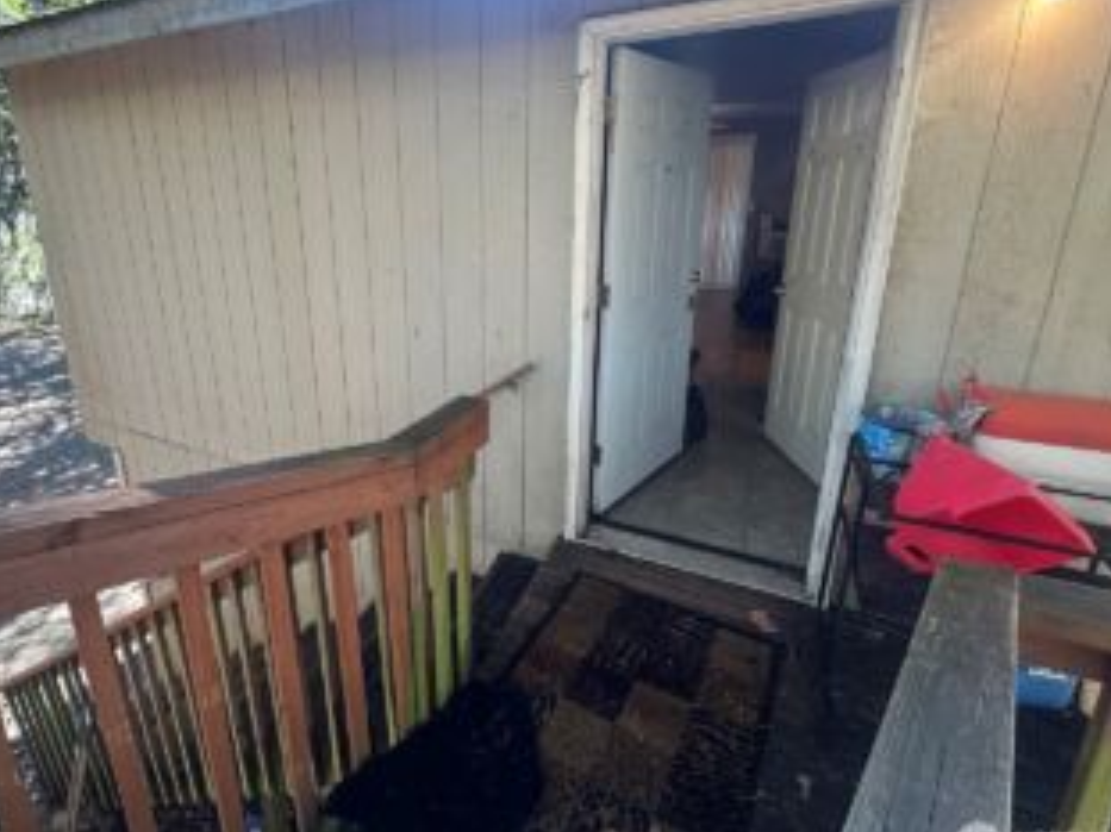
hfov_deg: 87.1
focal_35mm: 18
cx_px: 472
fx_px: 577
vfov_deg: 71.0
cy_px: 346
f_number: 2.2
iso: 125
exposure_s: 1/99
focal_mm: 2.22
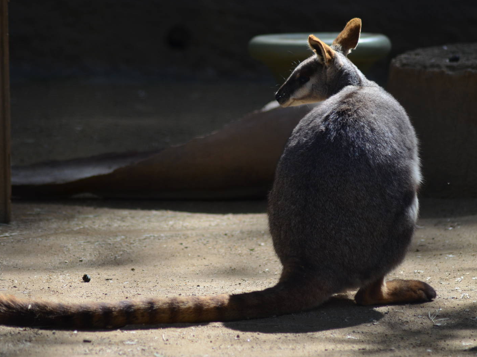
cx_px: 225
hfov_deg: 6.5
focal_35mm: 303
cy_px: 178
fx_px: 4169
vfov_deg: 4.9
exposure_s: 1/1000
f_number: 4.5
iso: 400
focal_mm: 185
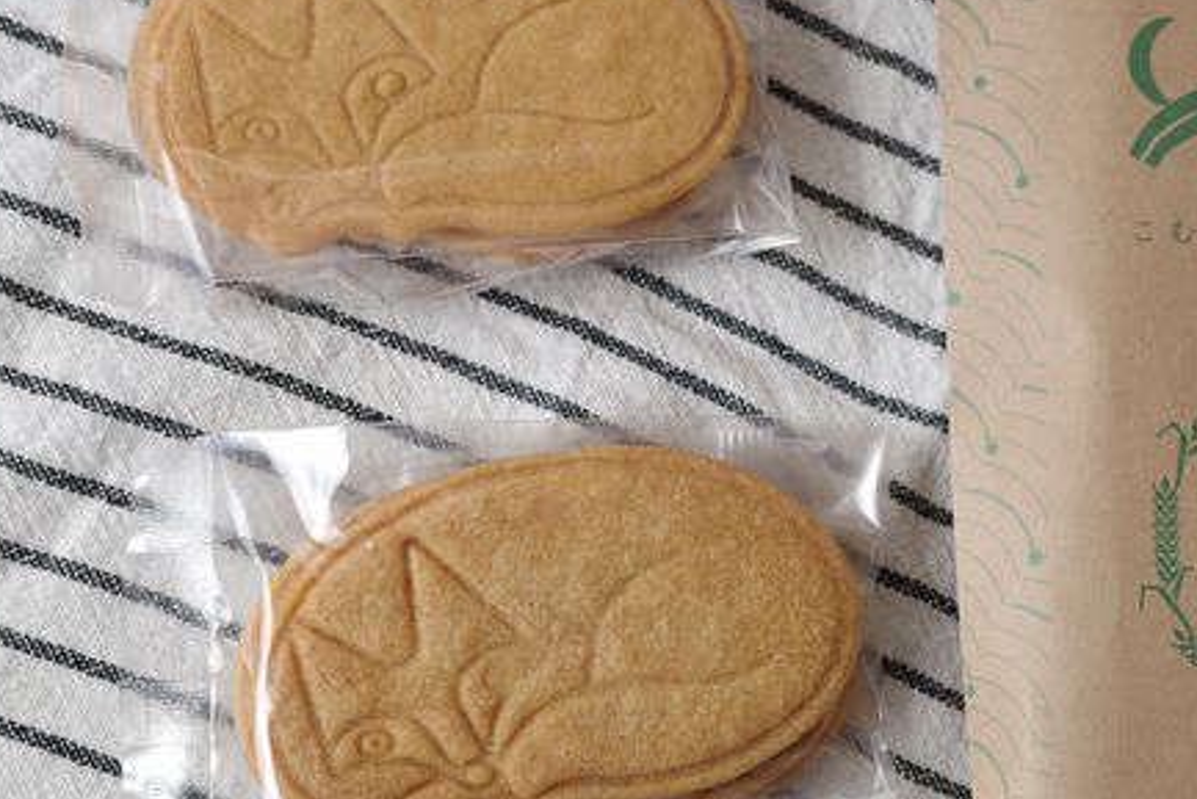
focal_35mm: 84
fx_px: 2794
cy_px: 358
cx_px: 865
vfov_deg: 16.3
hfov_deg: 24.0
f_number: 2.8
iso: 250
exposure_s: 1/40
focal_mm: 26
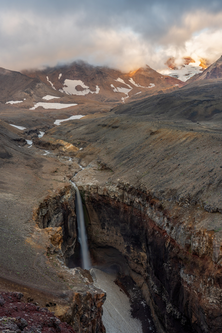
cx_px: 111
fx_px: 314
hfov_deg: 38.9
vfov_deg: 55.8
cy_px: 166
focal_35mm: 34
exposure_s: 4
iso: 100
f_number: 10
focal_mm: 34
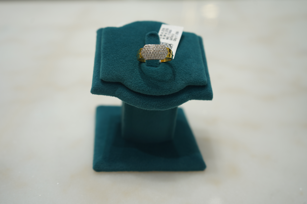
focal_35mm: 36
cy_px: 102
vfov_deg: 36.9
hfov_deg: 53.1
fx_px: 307
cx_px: 154
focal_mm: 36
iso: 100
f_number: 4
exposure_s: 1/60
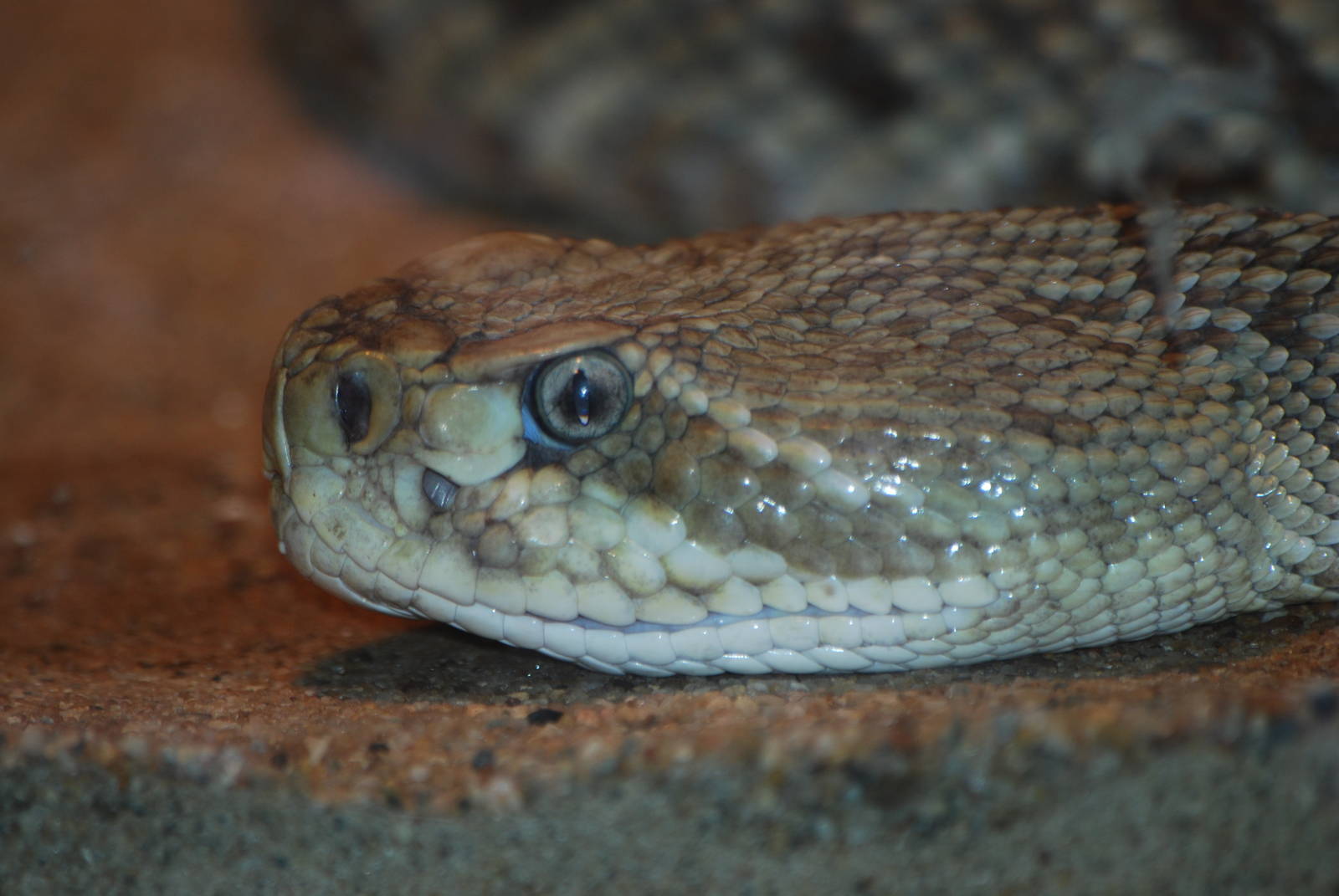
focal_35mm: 450
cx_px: 670
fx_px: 16757
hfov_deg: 4.6
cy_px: 448
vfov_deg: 3.1
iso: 200
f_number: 5.6
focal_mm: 300
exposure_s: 1/60
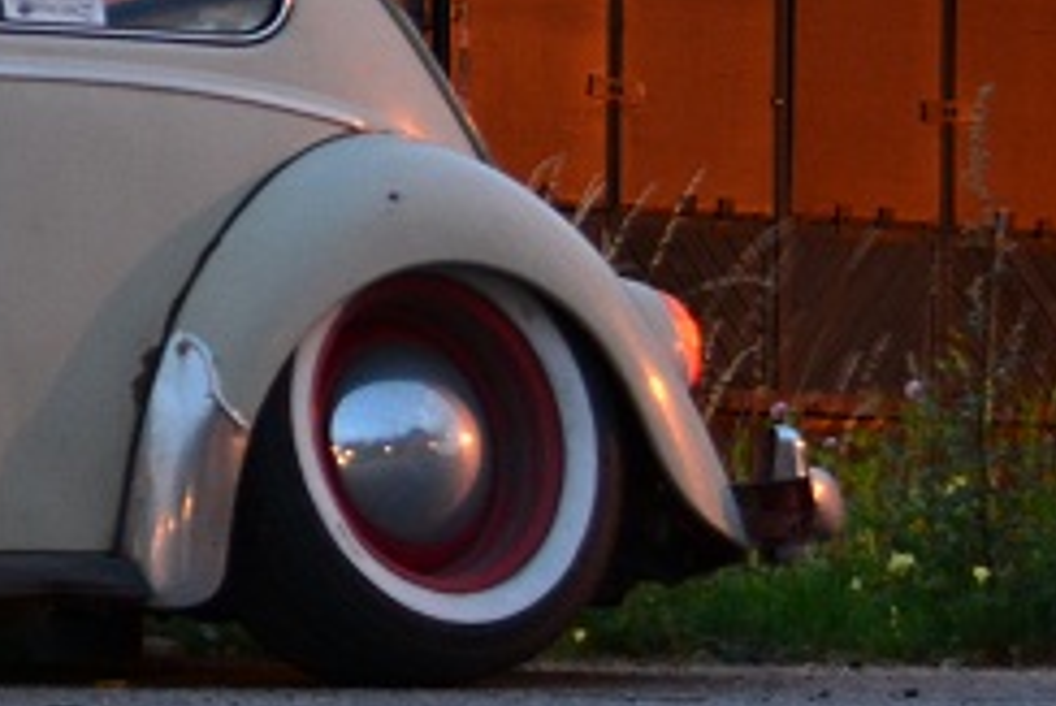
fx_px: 9154
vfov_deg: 4.4
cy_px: 141
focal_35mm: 312
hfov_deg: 6.5
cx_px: -541
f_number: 4.5
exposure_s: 1/1.3
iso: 800
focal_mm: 55
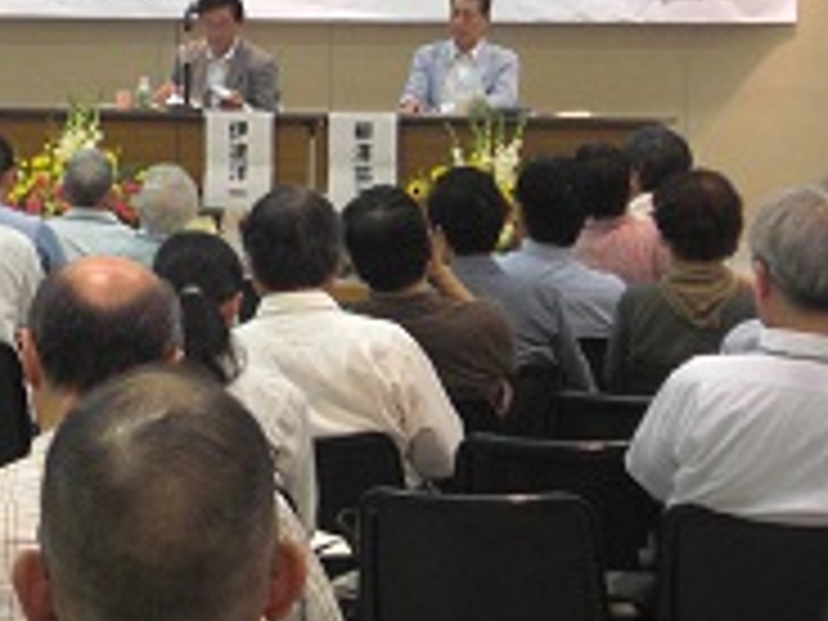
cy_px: 133
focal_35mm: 157
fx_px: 3755
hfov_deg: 12.5
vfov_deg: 9.4
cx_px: 86
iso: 200
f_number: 4.1
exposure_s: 1/13
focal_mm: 11.7
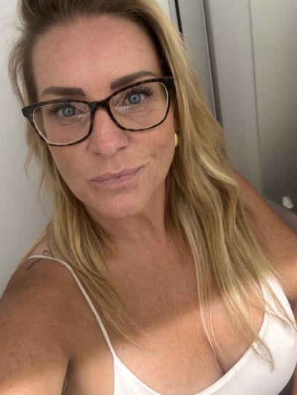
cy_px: 185
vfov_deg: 55.3
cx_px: 135
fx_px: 377
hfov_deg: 42.9
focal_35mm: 33
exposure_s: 1/40
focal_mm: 2.69
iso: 320
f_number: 1.9
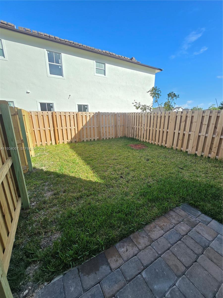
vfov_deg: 106.2
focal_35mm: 13
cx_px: 112
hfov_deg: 89.9
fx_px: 112
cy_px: 149
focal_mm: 2.2
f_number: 2.2
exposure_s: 1/1422
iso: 50
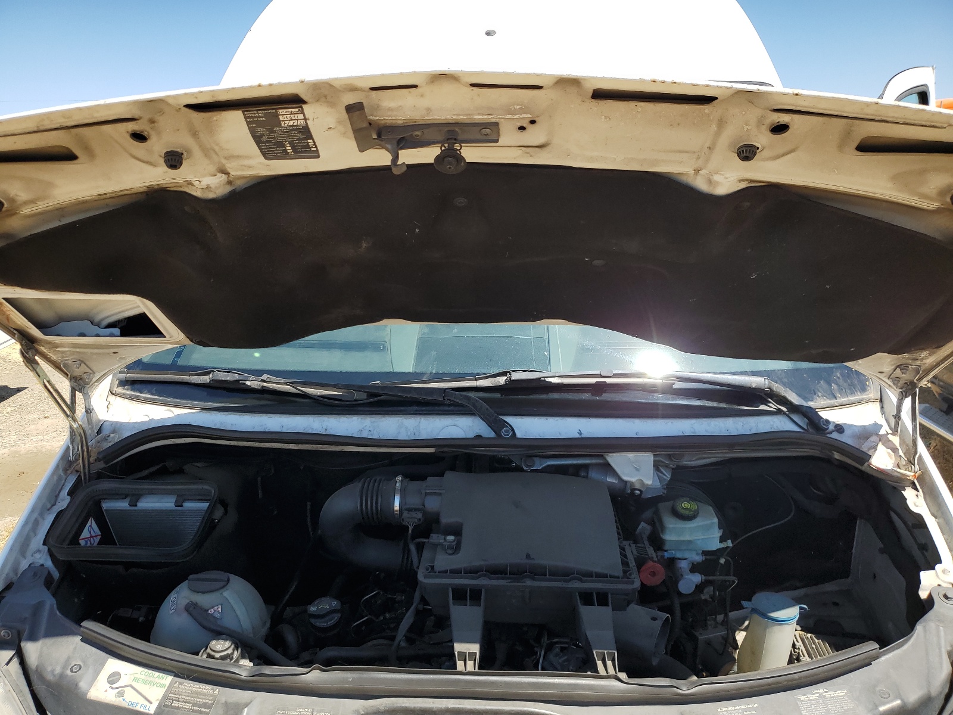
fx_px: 716
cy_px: 358
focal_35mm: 26
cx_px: 476
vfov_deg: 53.1
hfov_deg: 67.3
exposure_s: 1/2000
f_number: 1.5
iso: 50
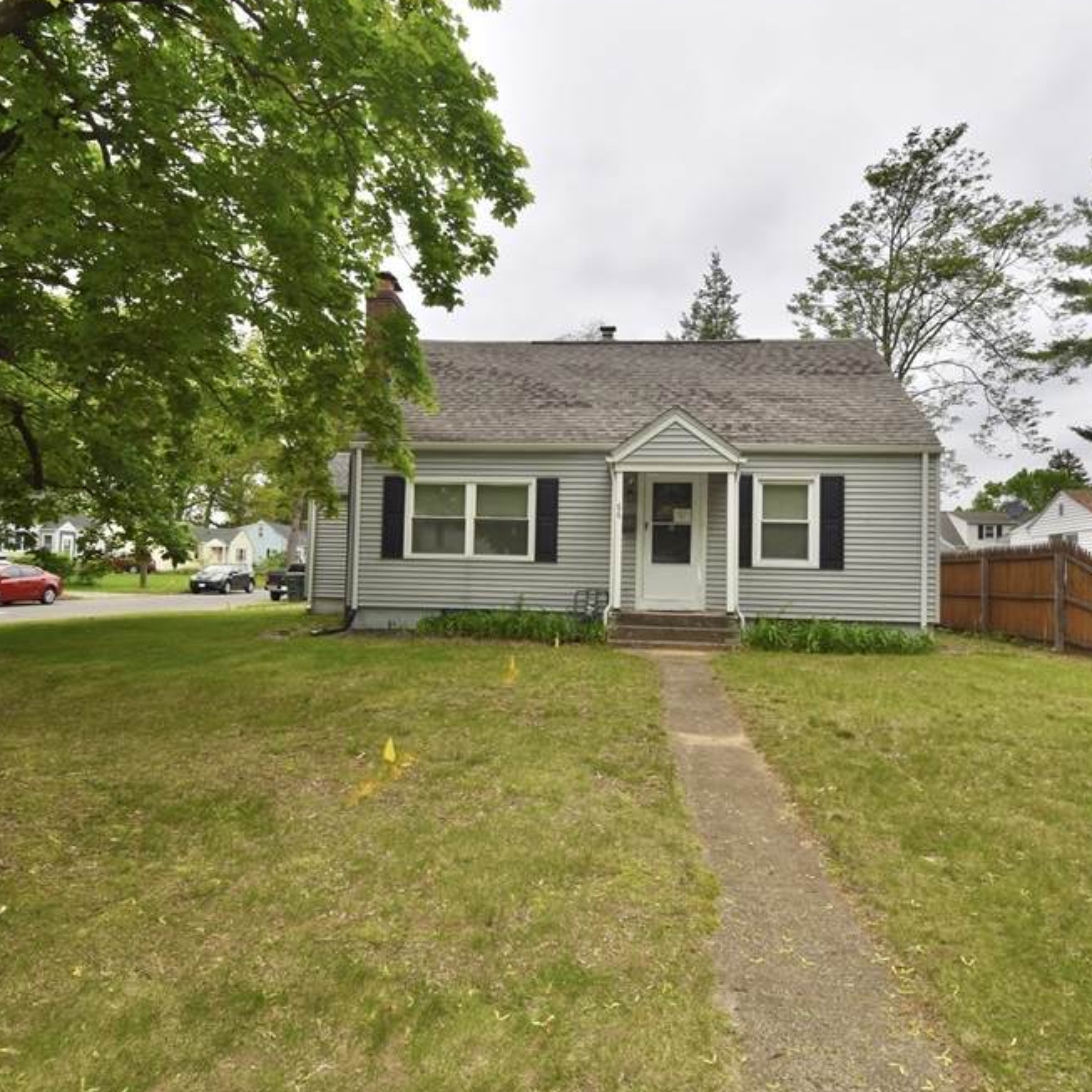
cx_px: 552
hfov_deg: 74.8
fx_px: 714
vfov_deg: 74.8
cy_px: 548
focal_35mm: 20
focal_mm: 10
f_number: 8
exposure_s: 1/200
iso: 100
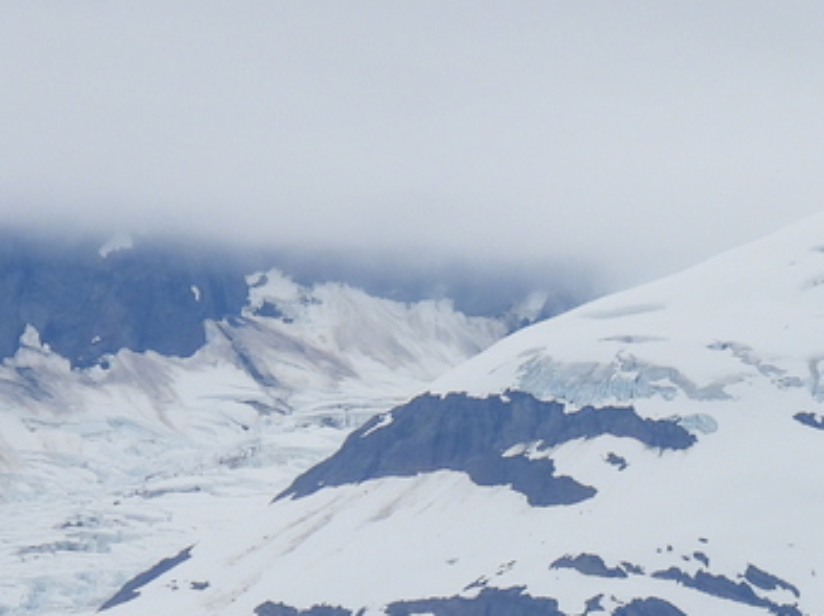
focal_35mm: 827
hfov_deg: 2.4
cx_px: 440
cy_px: 945
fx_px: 19665
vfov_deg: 1.8
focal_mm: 39.3
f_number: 4.5
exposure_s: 1/500
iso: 100
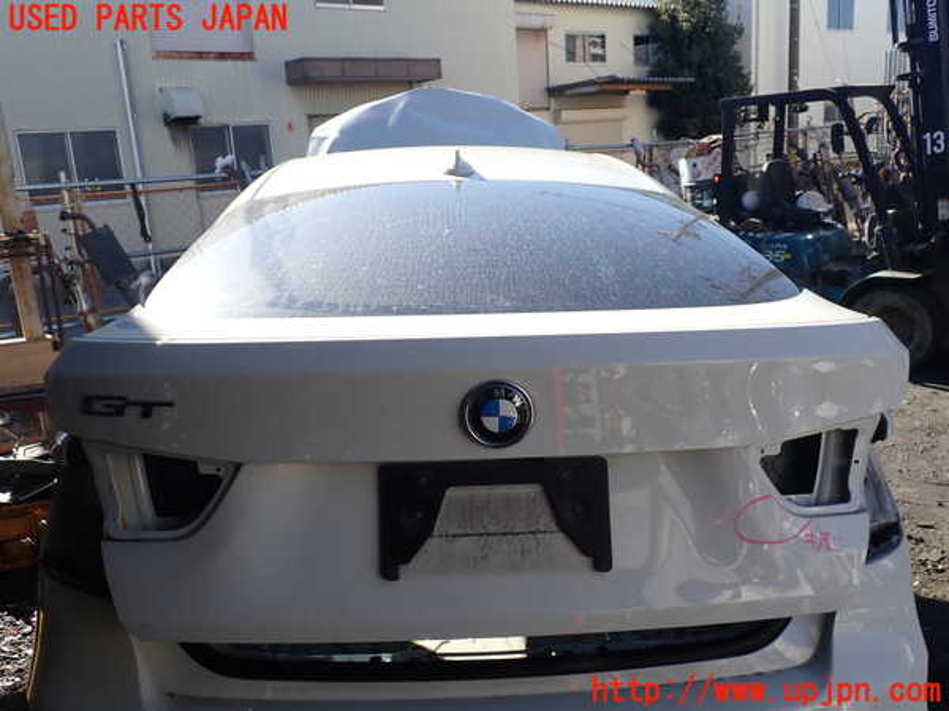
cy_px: 356
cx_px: 474
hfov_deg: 60.0
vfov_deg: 46.8
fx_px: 822
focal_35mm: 30
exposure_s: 1/500
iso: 100
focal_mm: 5.4
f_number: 3.2
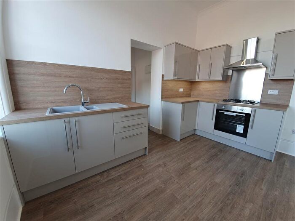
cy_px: 110
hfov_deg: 106.2
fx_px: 111
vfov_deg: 89.9
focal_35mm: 13
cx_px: 148
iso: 50
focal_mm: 1.8
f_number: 2.2
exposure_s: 1/50
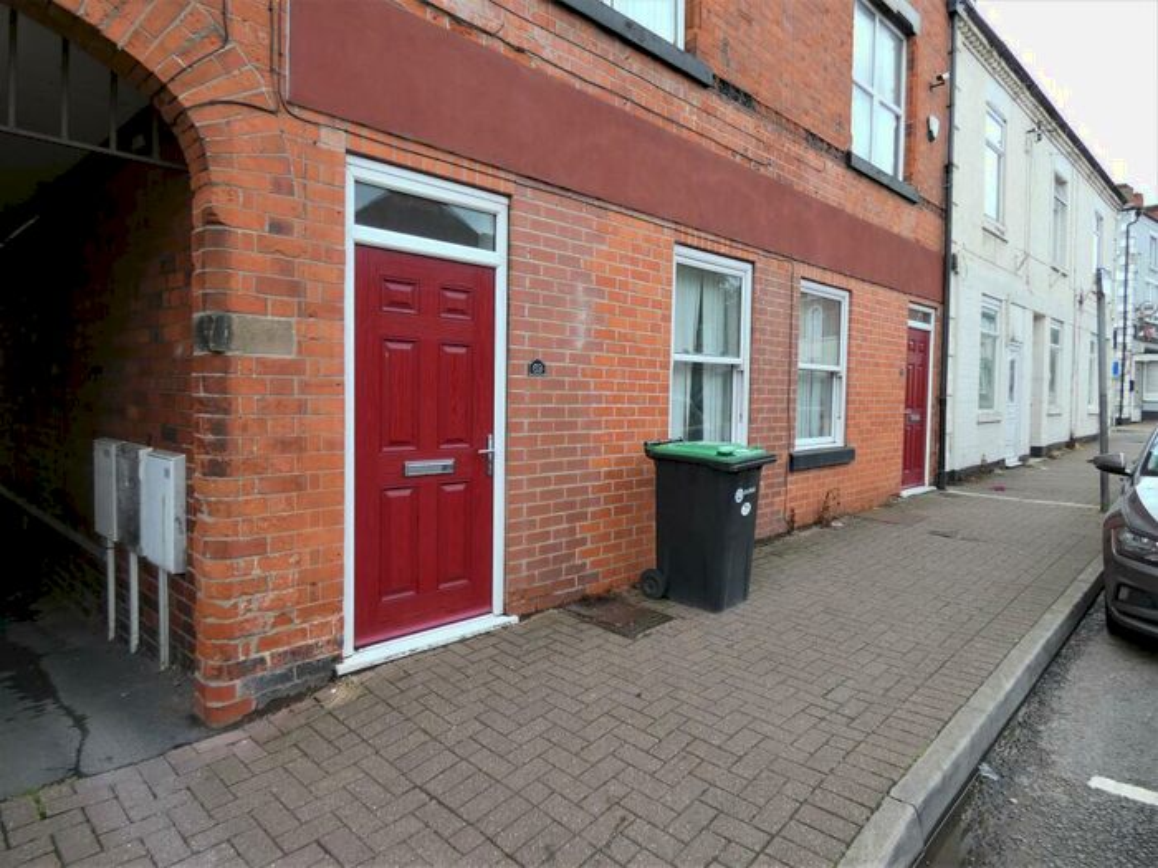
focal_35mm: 20
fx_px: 669
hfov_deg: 81.7
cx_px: 579
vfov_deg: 66.0
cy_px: 434
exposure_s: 1/400
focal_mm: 3.6
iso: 80
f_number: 2.8
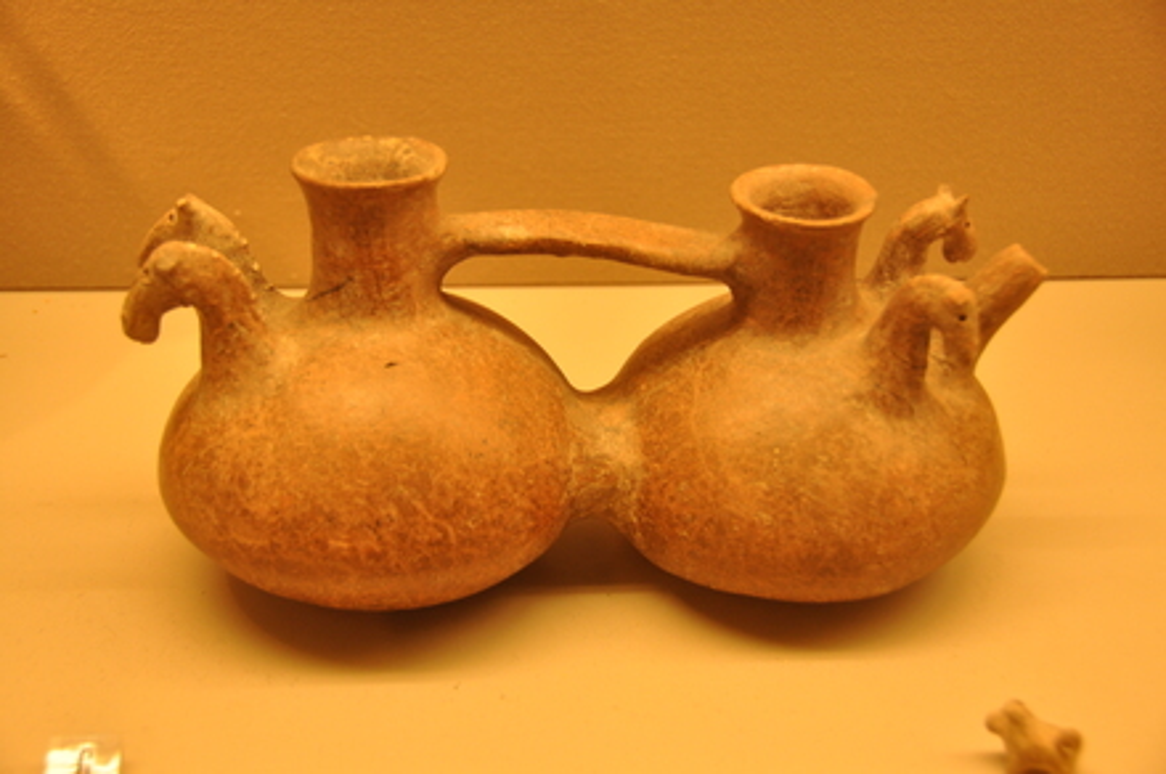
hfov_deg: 30.6
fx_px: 2135
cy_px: 387
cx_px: 583
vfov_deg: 20.5
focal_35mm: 66
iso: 640
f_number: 4.5
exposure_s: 1/25
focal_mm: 44
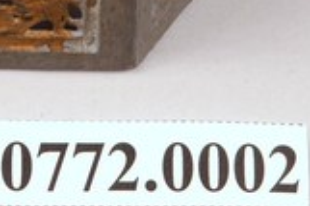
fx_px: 3596
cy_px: -151
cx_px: -37
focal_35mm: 418
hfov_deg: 4.9
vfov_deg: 3.3
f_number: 13
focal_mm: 70
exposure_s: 1/100
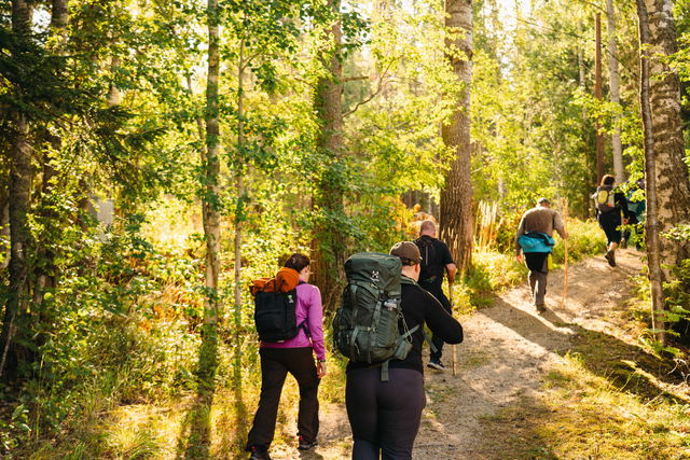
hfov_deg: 45.4
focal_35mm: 43
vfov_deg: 31.2
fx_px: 824
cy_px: 230
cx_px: 345
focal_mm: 43
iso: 200
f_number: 4
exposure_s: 1/500
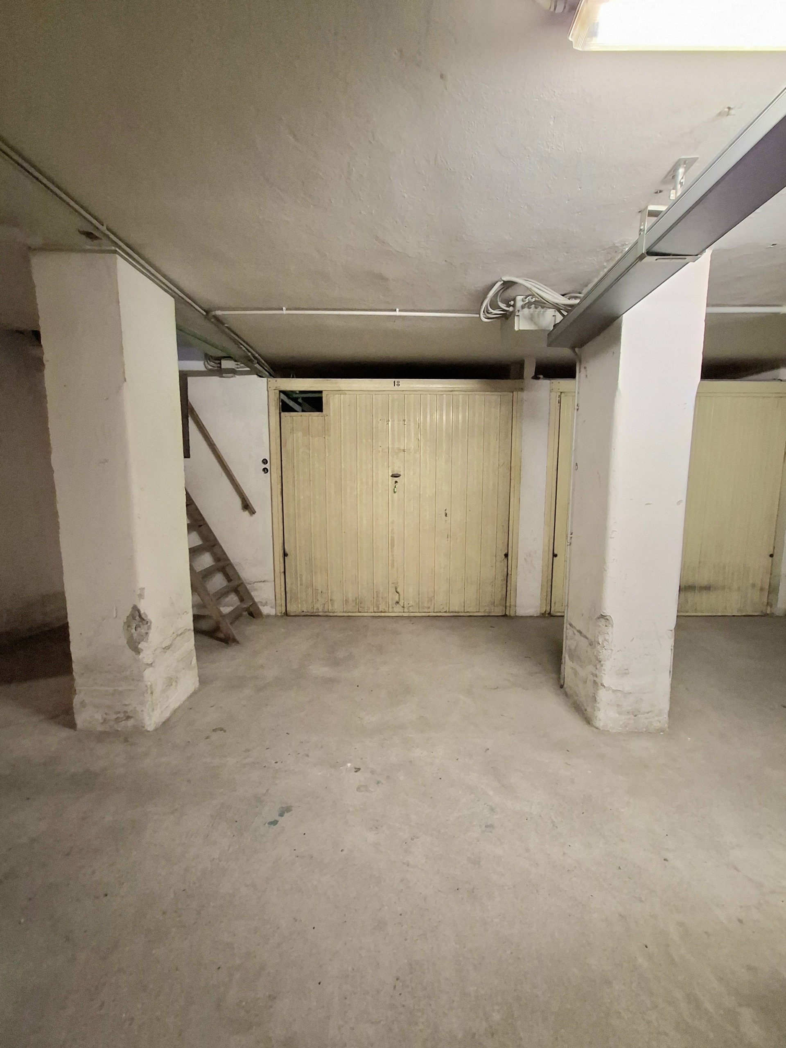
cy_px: 524
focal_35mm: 13
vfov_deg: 106.2
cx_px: 393
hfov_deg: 89.9
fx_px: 394
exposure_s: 1/25
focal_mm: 1.74
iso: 500
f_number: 2.2
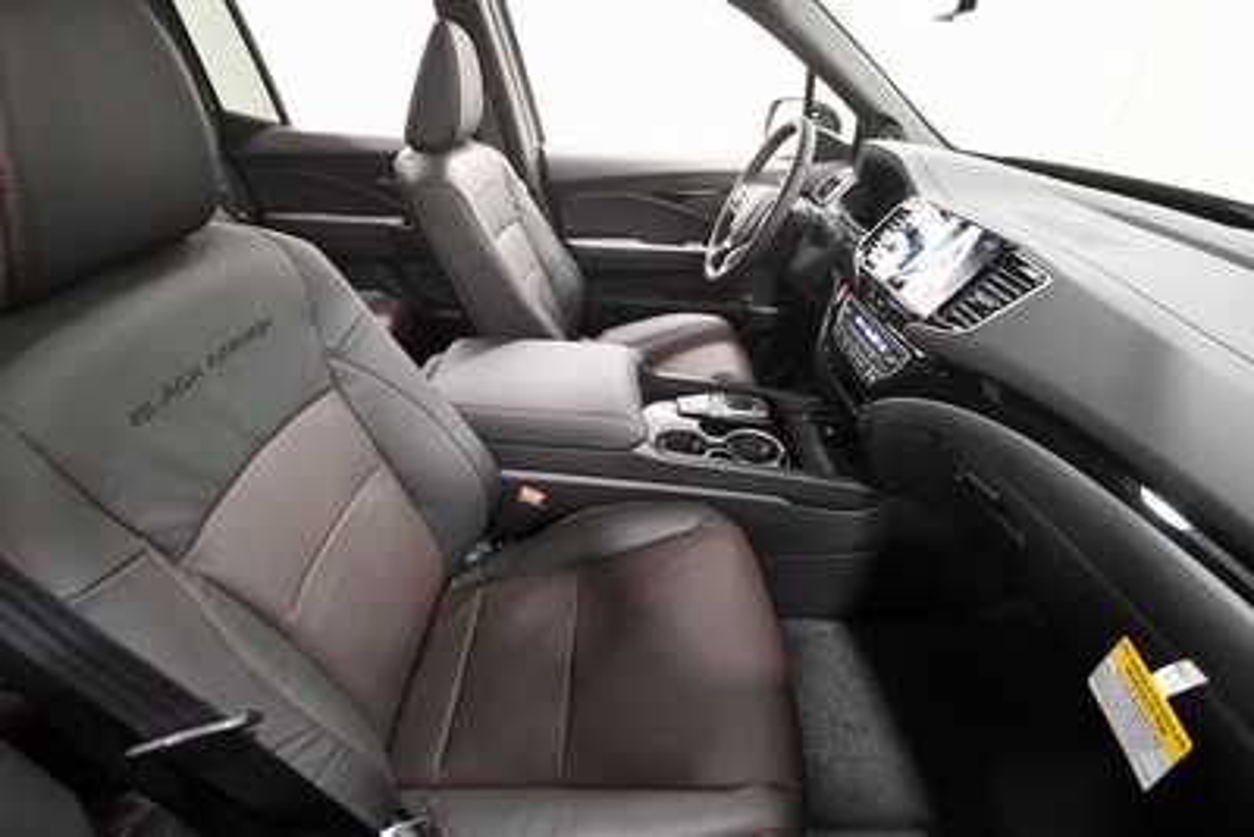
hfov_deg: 90.0
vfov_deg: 67.4
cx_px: 627
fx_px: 627
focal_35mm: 18
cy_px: 418
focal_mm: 12
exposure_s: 1/100
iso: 3200
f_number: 4.5
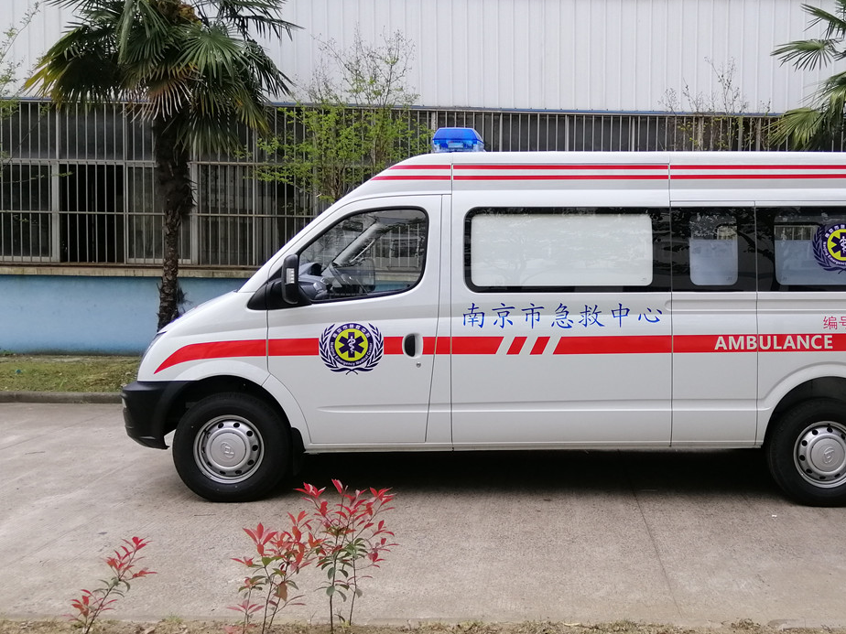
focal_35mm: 36
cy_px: 304
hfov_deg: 50.4
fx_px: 880
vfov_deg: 39.6
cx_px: 564
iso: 64
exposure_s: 1/100
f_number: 2.2
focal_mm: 3.81
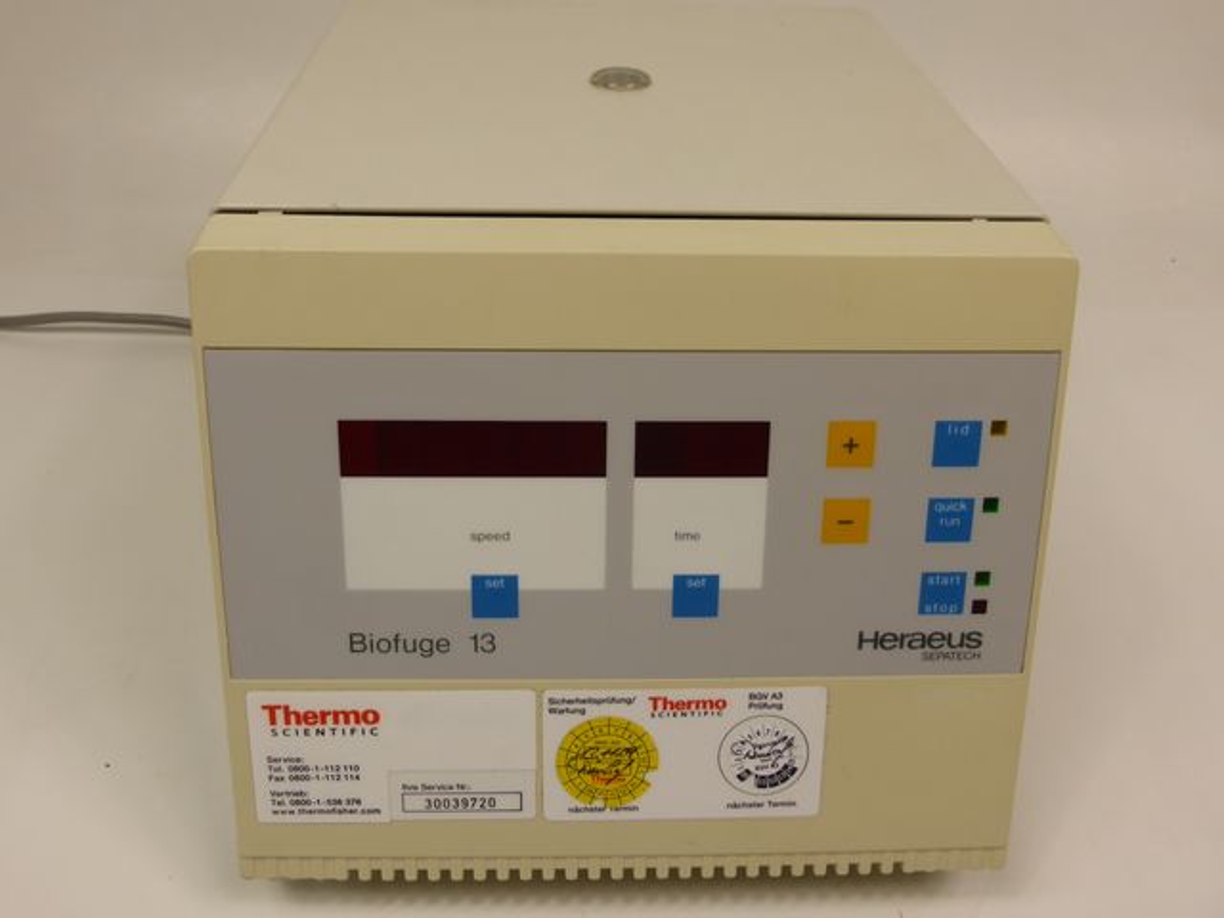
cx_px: 612
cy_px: 459
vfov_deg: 45.4
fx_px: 1096
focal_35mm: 31
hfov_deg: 58.4
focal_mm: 5.4
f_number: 3.6
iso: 125
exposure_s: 1/60
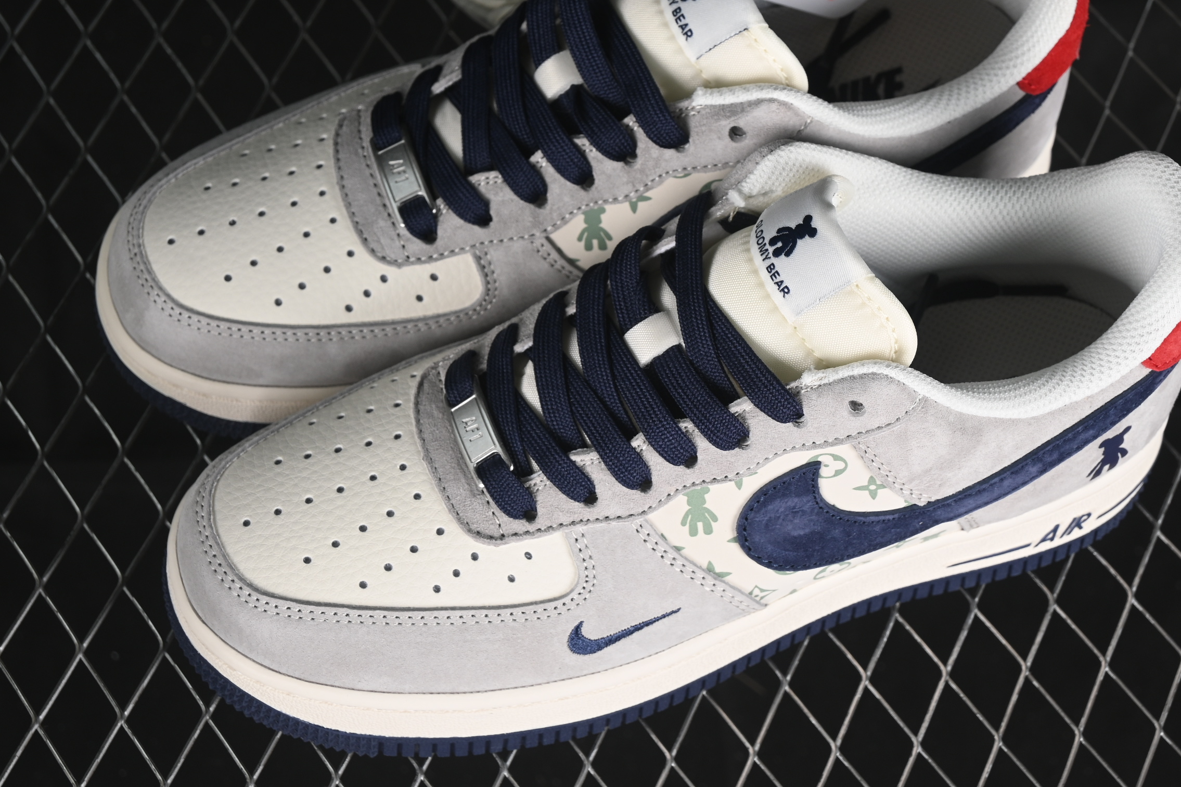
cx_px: 649
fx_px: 3018
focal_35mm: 92
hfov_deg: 22.1
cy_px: 325
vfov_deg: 14.9
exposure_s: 1/80
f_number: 7.1
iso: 160
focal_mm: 50
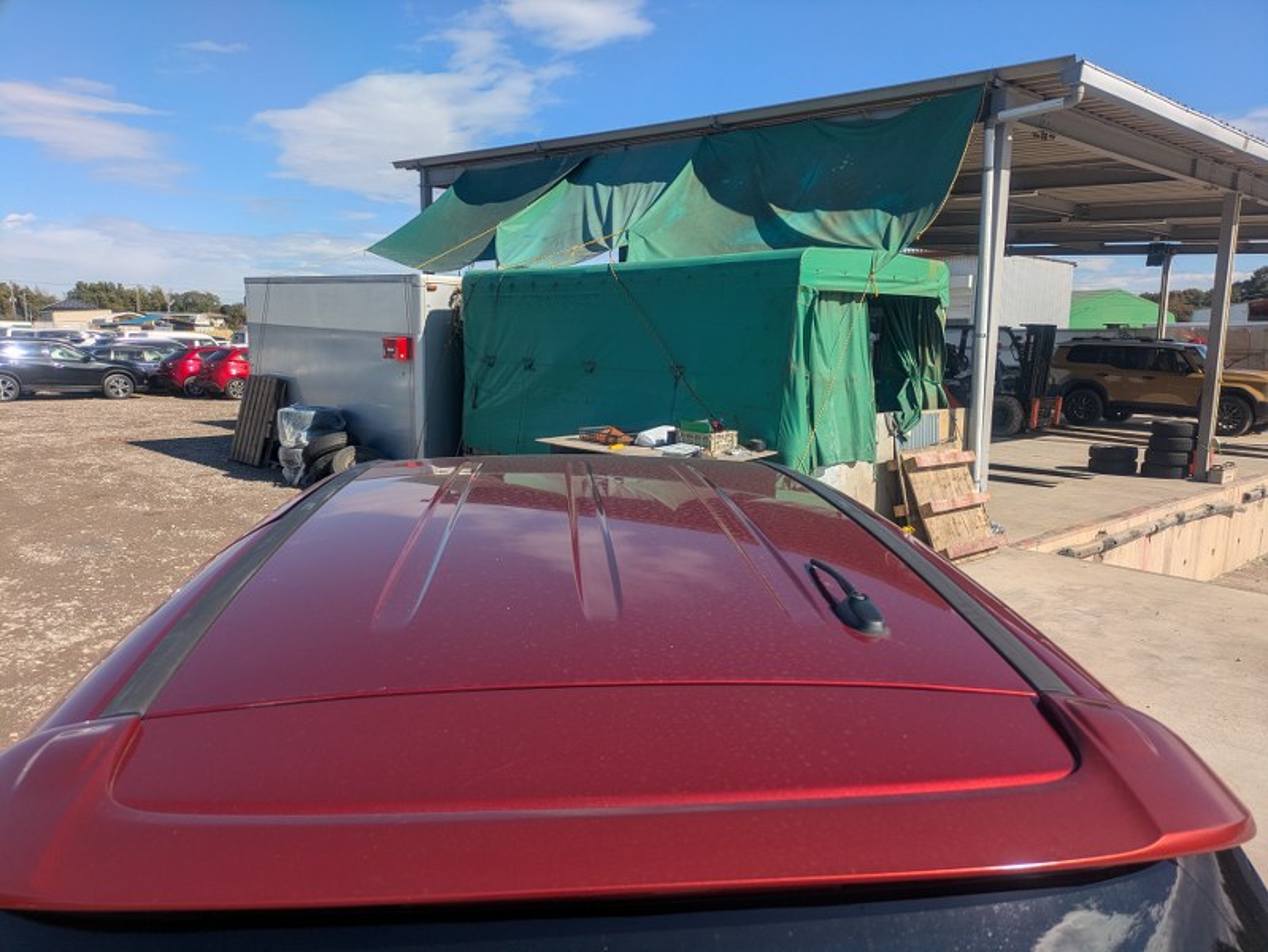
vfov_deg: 54.9
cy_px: 476
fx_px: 916
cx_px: 634
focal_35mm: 25
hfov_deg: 69.4
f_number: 1.89
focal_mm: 5.43
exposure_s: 1/2155
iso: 45
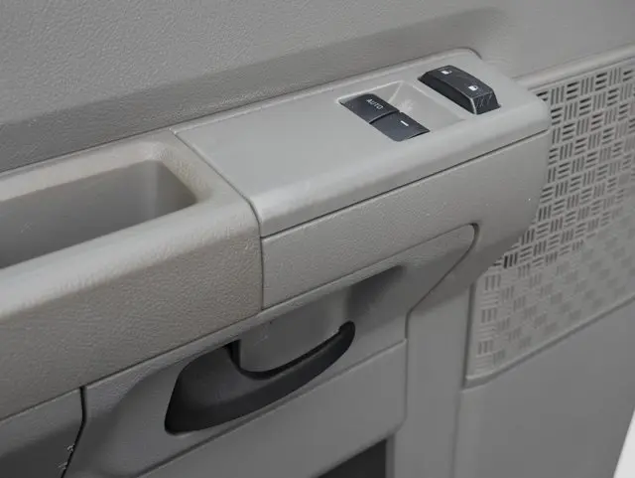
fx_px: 918
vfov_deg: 29.1
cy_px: 239
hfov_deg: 38.2
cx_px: 318
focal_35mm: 50
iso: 200
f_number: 5.3
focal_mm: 25
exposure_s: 1/200
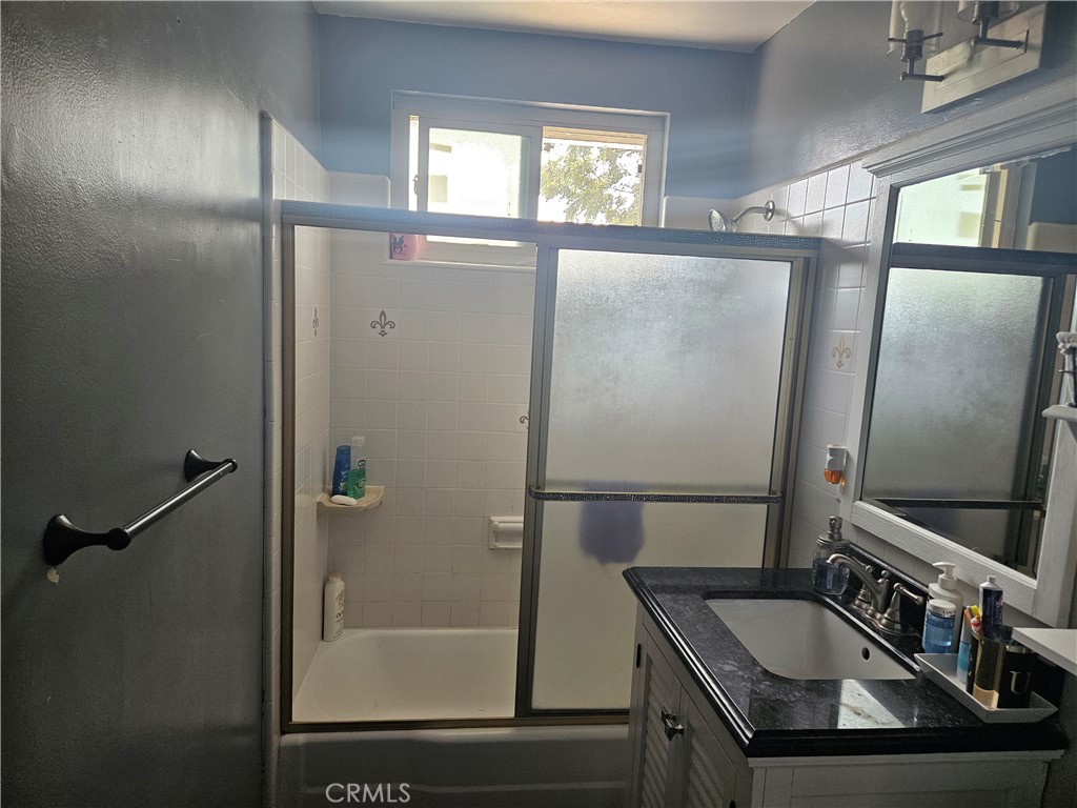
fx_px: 716
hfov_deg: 73.9
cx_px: 538
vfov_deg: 58.9
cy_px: 404
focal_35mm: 23
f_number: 1.8
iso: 200
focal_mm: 5.4
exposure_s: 1/120
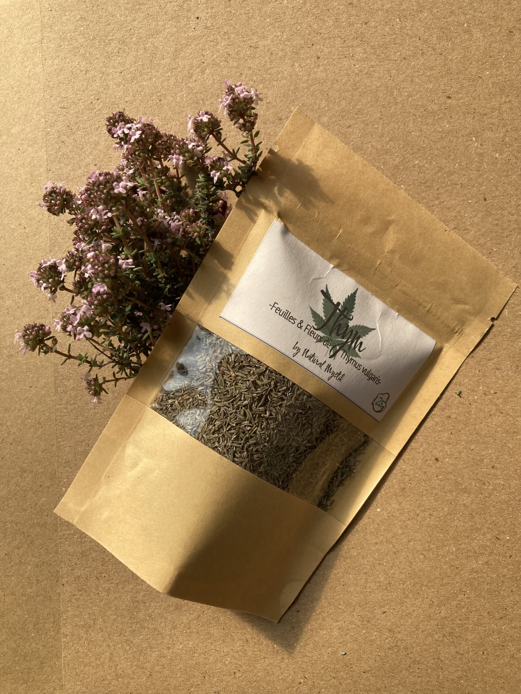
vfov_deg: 63.4
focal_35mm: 28
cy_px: 347
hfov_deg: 49.7
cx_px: 260
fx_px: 562
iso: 20
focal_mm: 3.99
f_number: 1.8
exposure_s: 1/1245
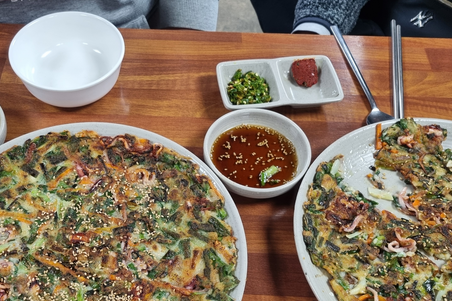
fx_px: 477
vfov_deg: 34.6
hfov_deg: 50.1
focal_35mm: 38
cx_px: 164
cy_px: 210
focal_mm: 5.4
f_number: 1.8
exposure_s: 1/120
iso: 250
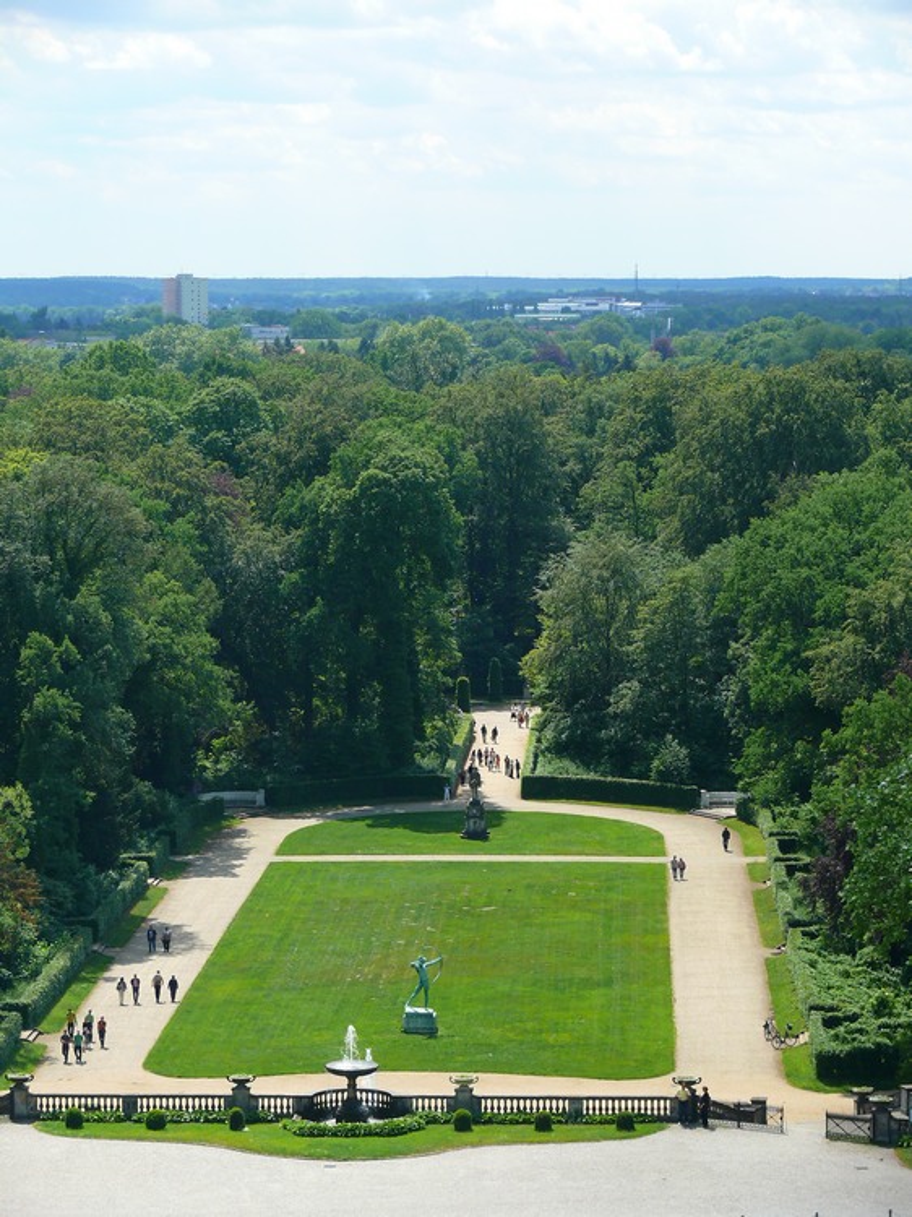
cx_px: 456
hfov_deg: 13.1
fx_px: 3972
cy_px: 608
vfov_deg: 17.4
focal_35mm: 113
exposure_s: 1/200
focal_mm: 23.9
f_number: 4
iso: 100
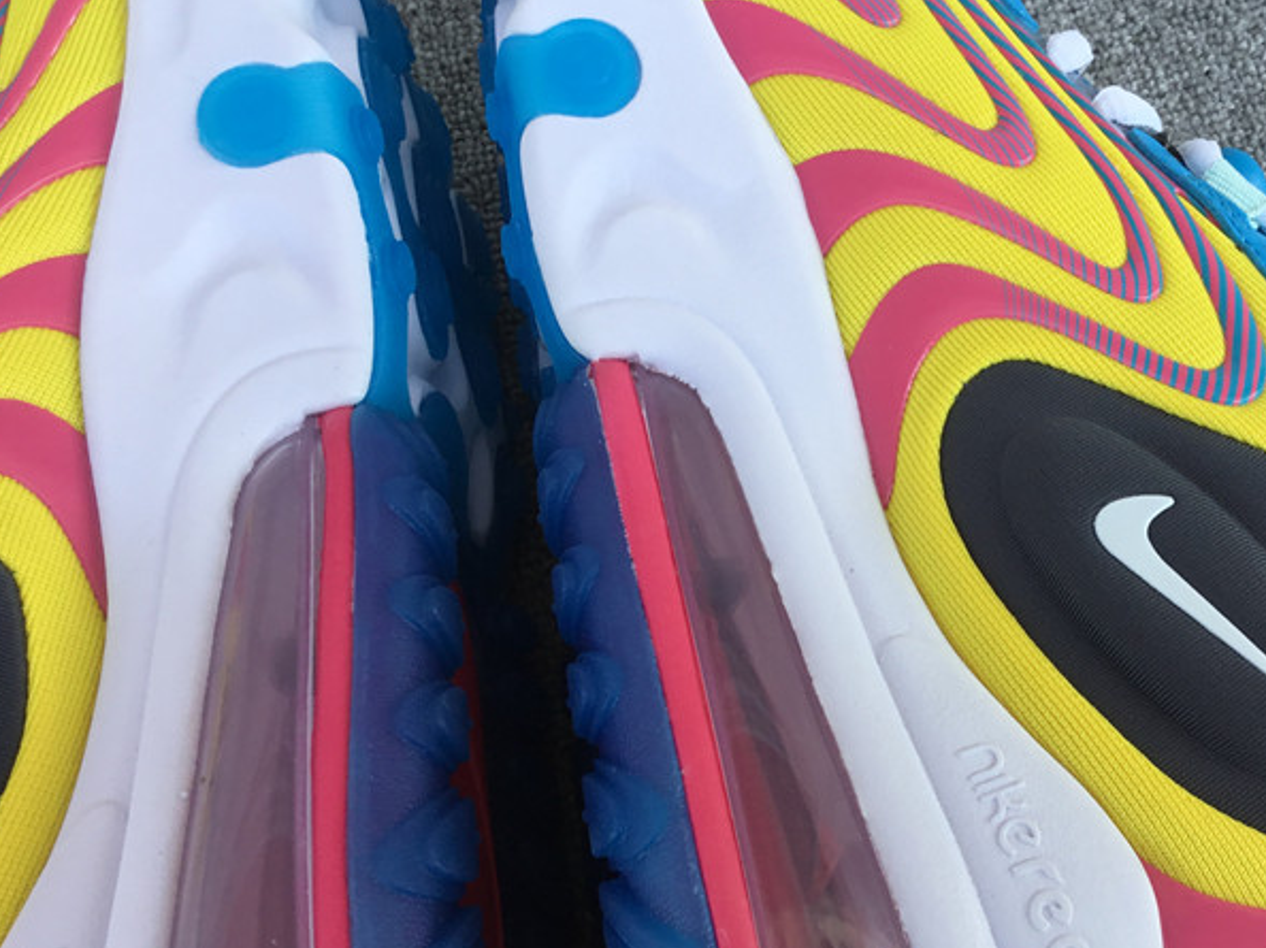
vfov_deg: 30.8
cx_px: 927
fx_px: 1718
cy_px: 540
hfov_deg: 39.5
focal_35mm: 47
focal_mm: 3.3
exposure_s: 1/236
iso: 25
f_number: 2.4
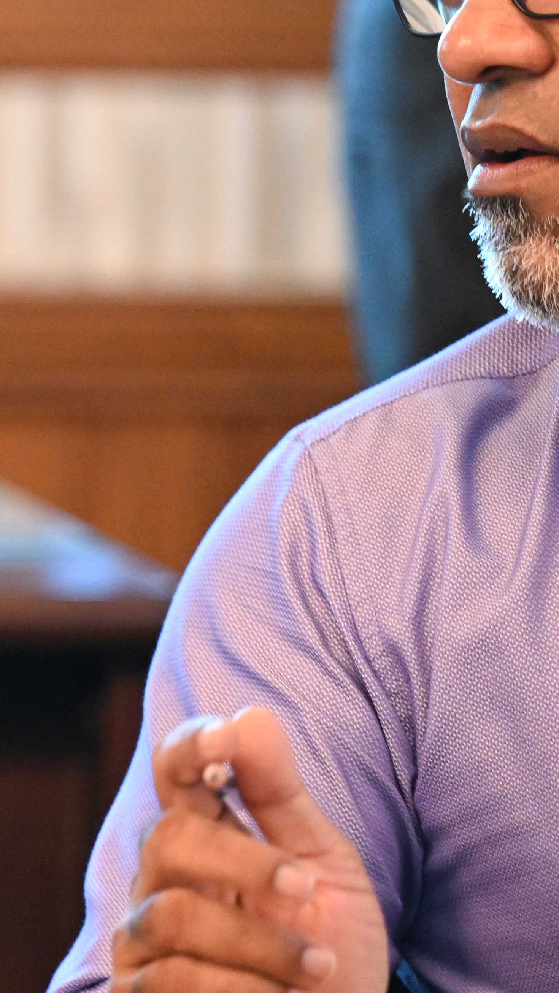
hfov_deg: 2.5
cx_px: -946
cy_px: 401
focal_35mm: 480
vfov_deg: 4.5
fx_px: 12644
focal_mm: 145
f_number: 3.2
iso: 3200
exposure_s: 1/125
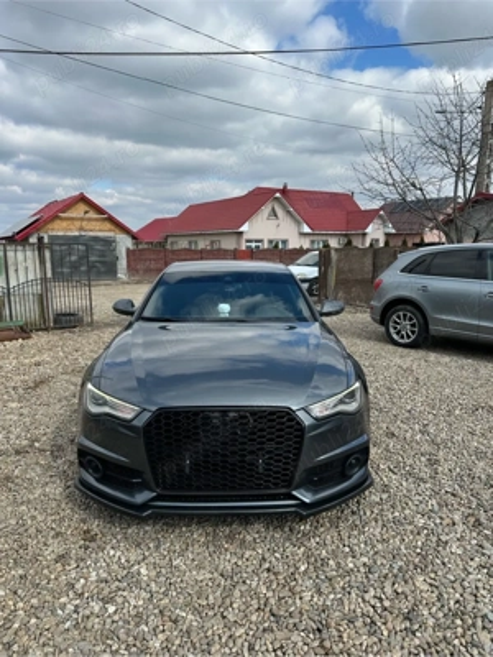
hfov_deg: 56.8
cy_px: 328
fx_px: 456
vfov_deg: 71.6
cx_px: 246
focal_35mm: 24
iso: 80
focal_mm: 6.86
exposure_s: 1/2299
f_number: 1.78
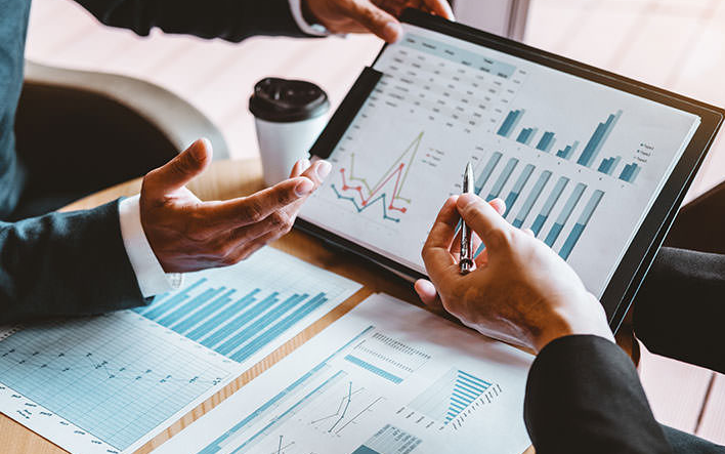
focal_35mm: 61
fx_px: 1206
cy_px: 200
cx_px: 369
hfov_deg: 33.5
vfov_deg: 21.3
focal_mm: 35
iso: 250
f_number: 2
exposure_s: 1/400
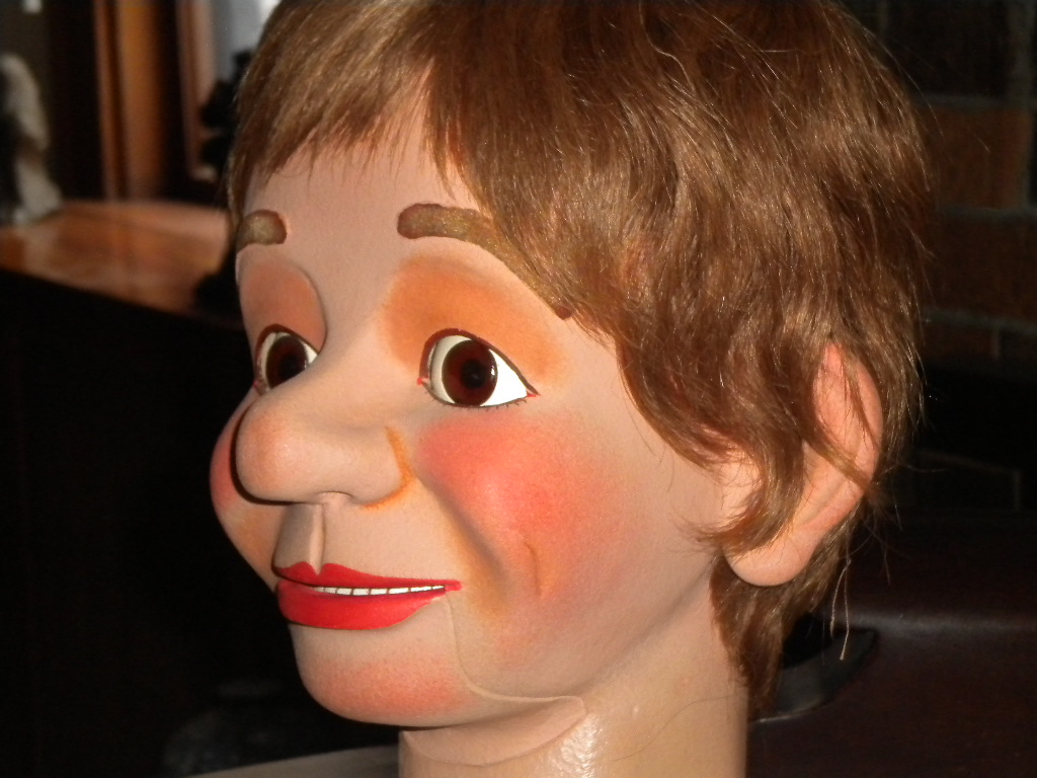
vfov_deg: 14.1
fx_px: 3146
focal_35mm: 105
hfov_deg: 18.7
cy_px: 389
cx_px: 518
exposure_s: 1/60
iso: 400
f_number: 5.9
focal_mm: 18.9
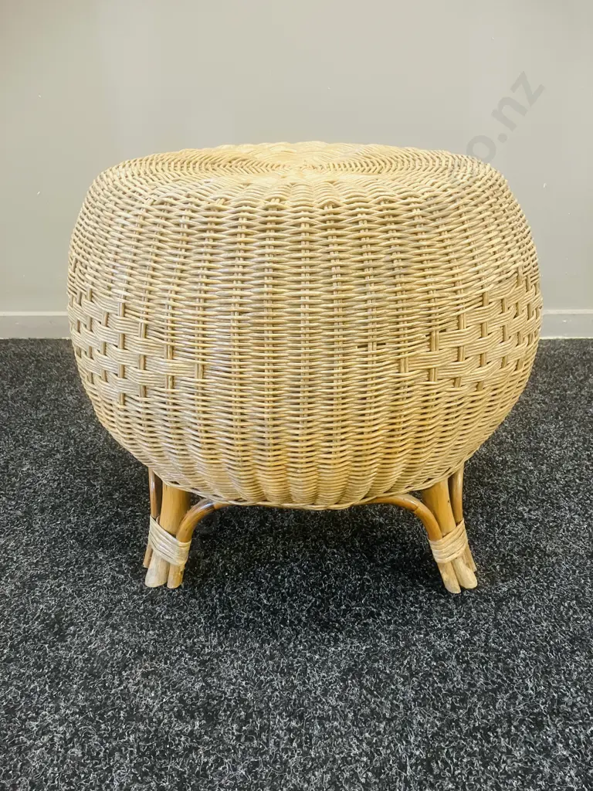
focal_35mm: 28
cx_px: 296
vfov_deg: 63.4
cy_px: 396
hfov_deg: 49.7
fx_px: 640
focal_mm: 3.99
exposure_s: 1/33
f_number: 1.8
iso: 250
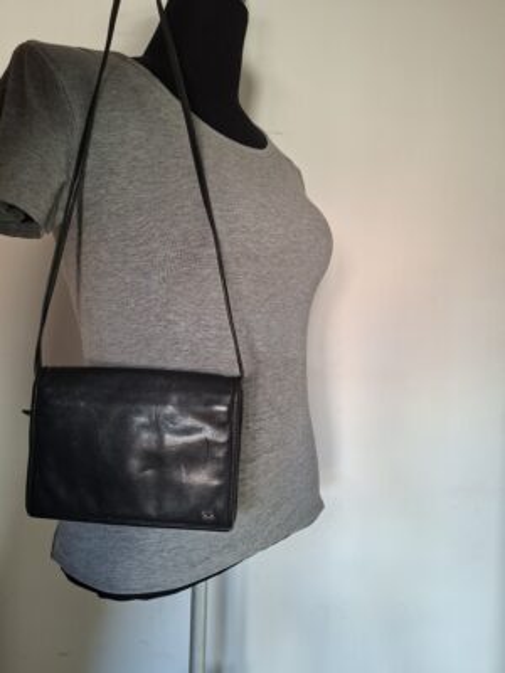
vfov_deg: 73.9
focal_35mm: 23
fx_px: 447
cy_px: 336
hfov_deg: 58.9
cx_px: 252
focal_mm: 5.54
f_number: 1.8
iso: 125
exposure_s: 1/30
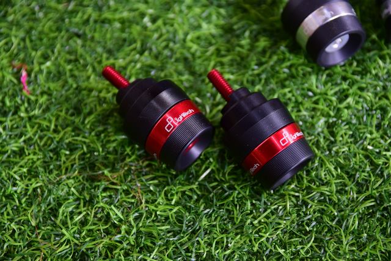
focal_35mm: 78
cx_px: 196
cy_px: 130
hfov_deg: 26.0
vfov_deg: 17.5
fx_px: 848
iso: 800
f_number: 3.8
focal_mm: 52
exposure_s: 1/50
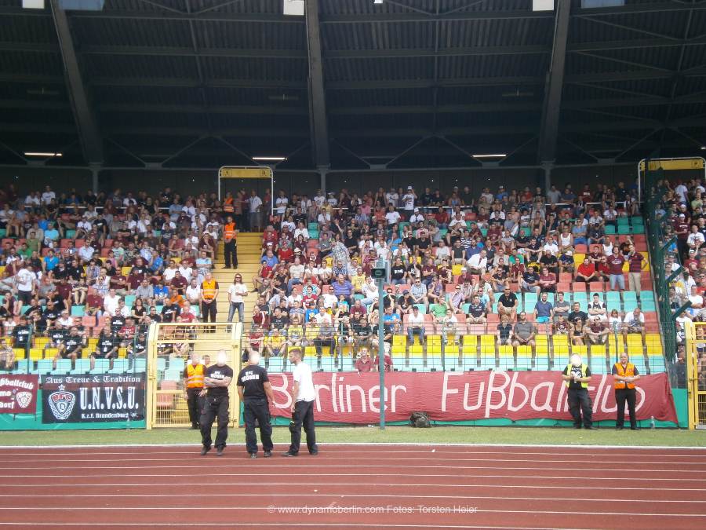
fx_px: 1224
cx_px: 353
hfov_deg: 32.2
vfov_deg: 24.4
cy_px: 265
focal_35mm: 60
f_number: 3.9
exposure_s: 1/80
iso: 80
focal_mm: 10.7
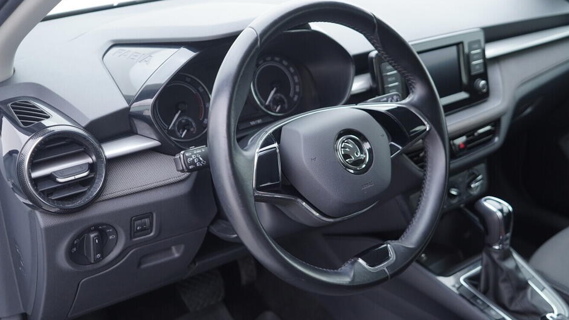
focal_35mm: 41
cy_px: 169
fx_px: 619
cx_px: 304
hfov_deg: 49.4
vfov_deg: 29.0
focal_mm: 24
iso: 250
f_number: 2.8
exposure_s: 1/40
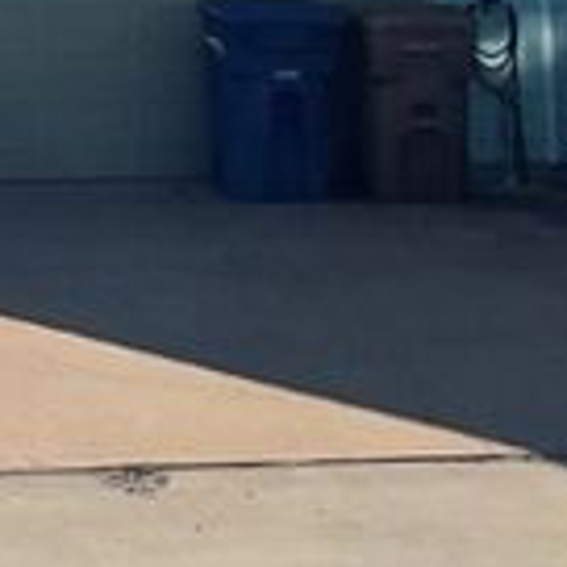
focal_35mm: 126
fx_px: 2335
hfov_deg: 13.6
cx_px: -29
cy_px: -673
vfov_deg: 11.9
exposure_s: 1/4065
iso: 20
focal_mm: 3
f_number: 1.8
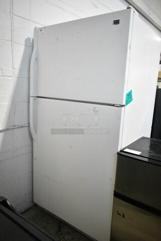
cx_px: 80
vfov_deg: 67.4
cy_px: 120
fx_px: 181
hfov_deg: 48.0
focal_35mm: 27
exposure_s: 1/640
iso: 6400
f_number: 4
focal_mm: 18
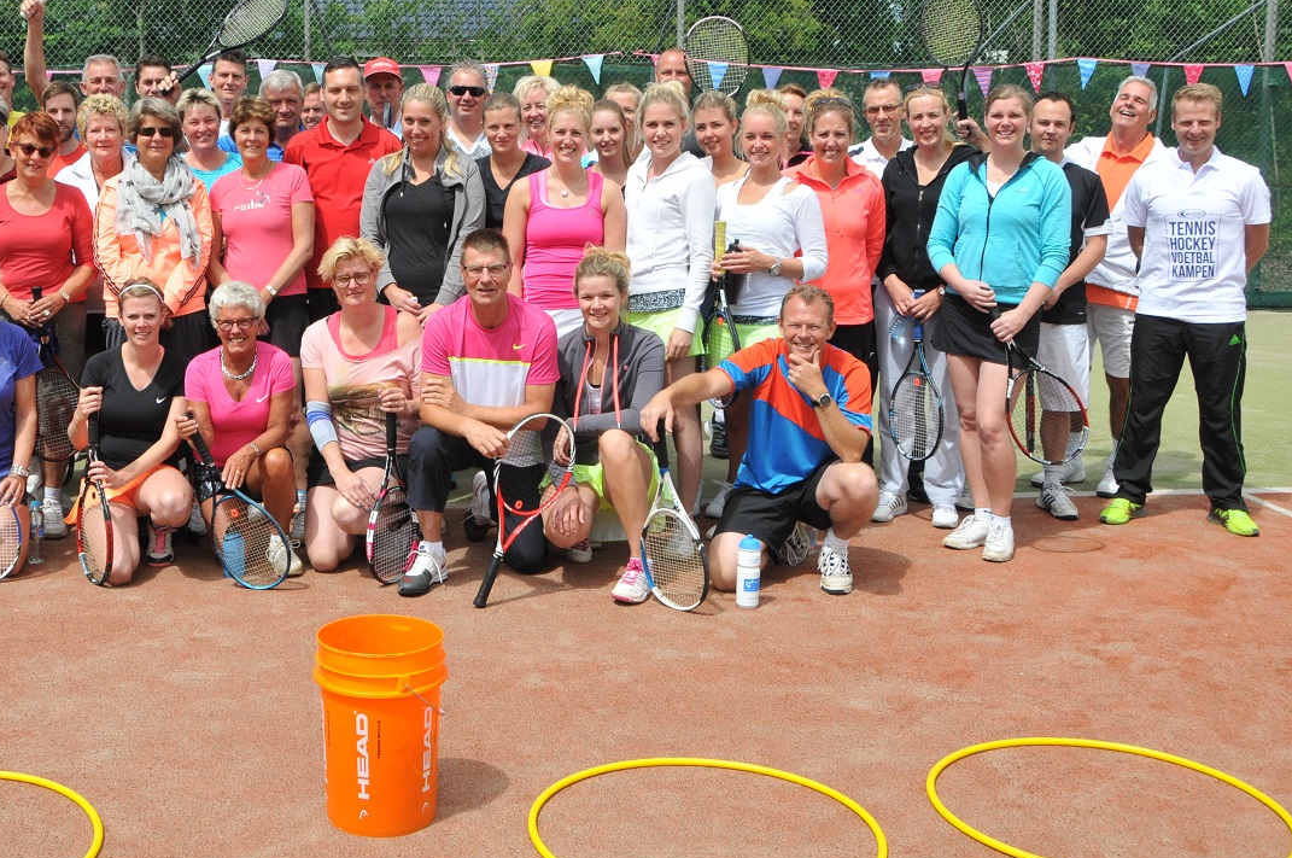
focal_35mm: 42
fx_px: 1505
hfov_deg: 45.6
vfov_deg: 31.6
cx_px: 403
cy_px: 288
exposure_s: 1/500
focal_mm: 20
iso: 400
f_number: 11
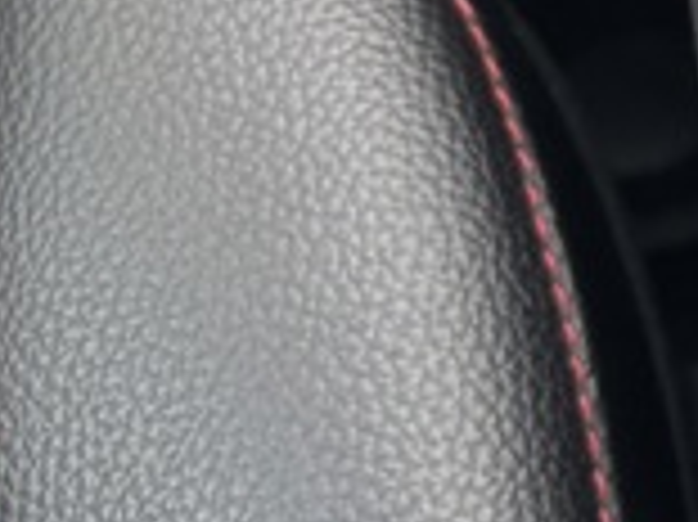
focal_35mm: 134
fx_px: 2700
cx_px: 1680
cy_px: -238
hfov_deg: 11.9
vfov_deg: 10.7
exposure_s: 1/121
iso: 80
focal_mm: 5.96
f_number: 1.6
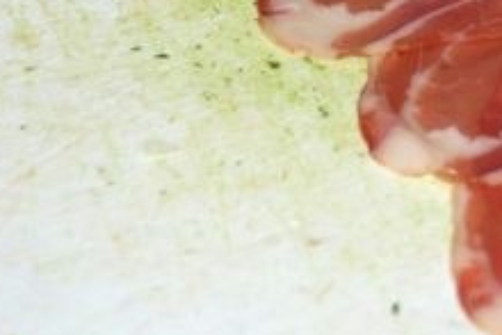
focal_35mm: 464
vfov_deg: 3.0
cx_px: 623
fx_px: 6472
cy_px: -134
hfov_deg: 4.4
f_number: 5.6
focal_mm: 85
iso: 160
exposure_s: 1/60
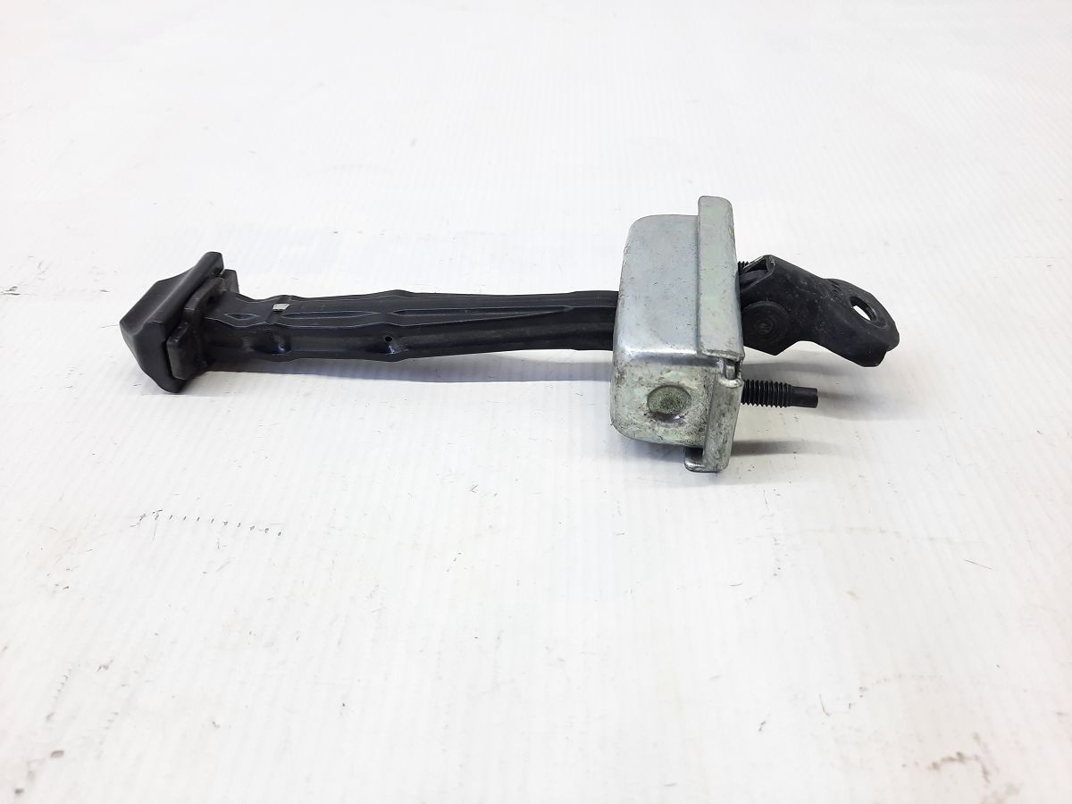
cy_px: 402
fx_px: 774
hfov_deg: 69.4
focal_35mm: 25
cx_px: 536
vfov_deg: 54.9
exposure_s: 1/50
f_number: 2
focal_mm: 4.6
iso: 80
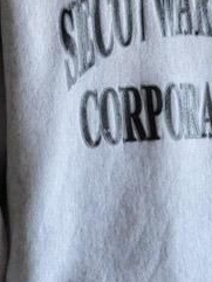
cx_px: 142
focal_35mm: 297
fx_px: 2423
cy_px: 197
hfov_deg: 5.0
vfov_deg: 6.7
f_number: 3.9
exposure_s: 1/100
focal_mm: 42
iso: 800
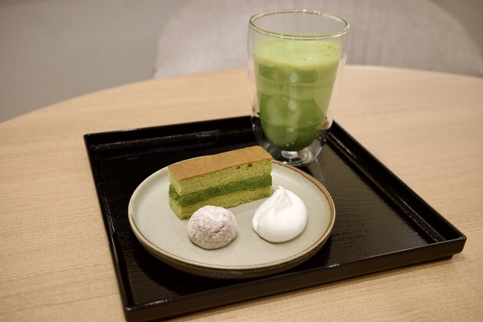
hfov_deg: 48.5
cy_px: 161
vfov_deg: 33.4
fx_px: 536
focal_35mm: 40
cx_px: 242
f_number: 3.2
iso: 800
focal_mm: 26
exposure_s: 1/40
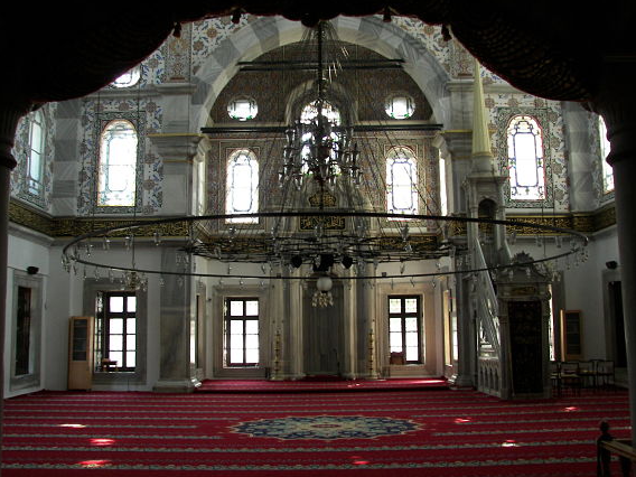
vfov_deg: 37.7
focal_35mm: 38
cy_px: 228
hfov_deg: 49.0
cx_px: 315
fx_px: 698
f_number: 2.8
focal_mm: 6
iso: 100
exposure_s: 1/30
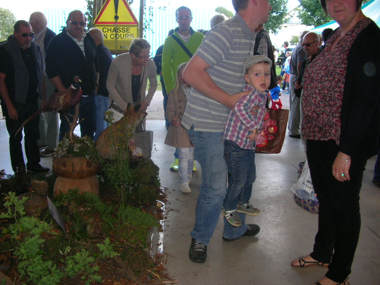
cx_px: 190
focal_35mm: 35
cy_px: 142
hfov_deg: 52.6
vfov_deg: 40.7
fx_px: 384
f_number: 2.8
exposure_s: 1/60.1
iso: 62
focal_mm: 5.8
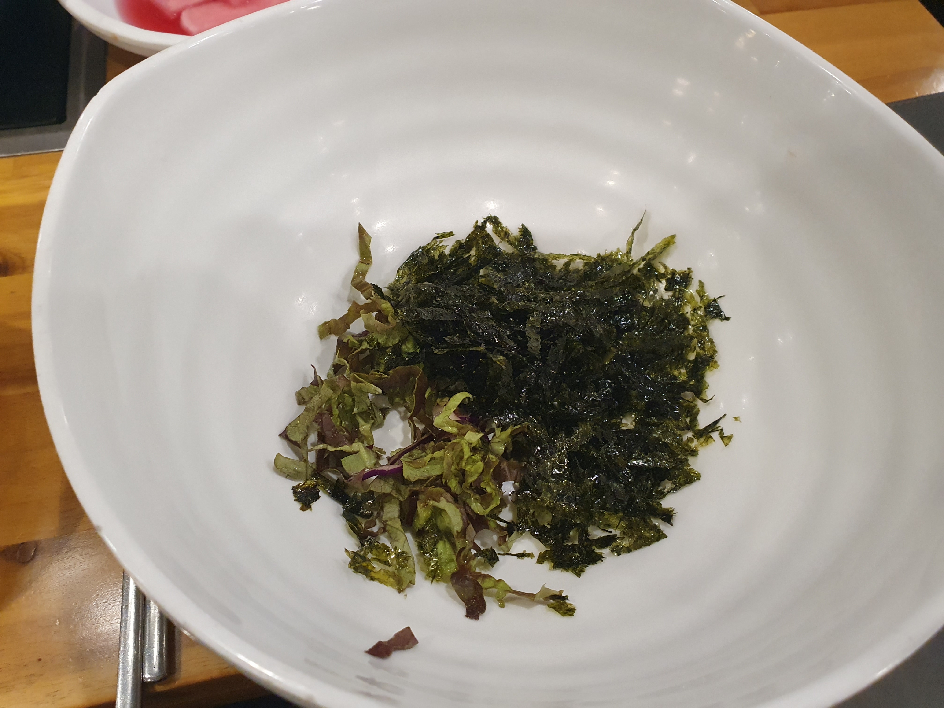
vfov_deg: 53.1
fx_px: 709
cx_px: 472
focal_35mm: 26
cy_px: 354
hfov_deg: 67.3
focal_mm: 4.32
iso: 500
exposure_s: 1/60
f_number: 2.4
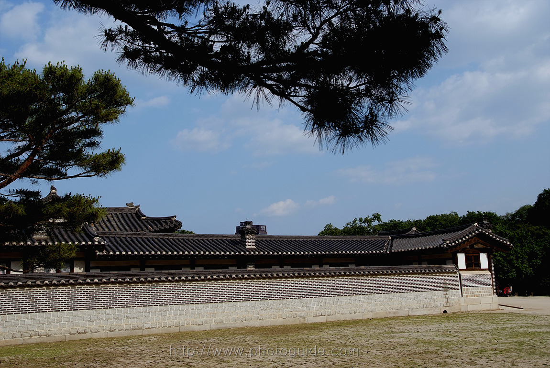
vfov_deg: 34.3
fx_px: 597
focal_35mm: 39
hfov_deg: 49.5
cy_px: 184
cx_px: 275
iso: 125
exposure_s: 1/570
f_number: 5.6
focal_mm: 26
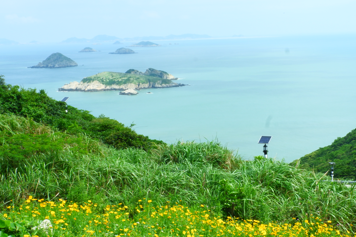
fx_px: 583
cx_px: 266
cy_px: 102
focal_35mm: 59
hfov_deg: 33.3
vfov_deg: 23.0
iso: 400
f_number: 22
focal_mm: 23.2
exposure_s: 1/80
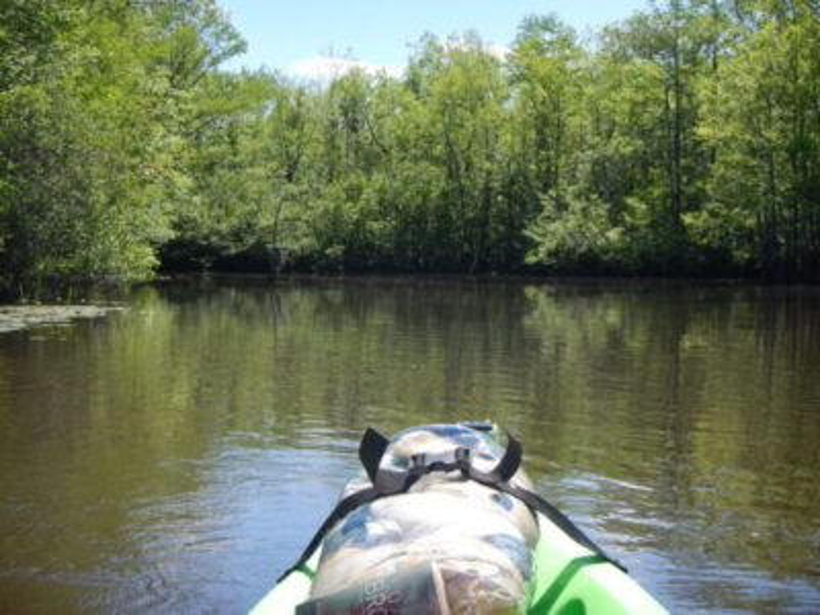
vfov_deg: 22.6
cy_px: 308
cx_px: 410
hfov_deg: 29.8
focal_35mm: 65
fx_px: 1540
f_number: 4.2
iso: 125
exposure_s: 1/500
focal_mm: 11.7
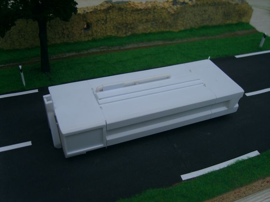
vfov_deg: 40.7
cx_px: 135
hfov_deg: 52.6
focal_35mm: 35
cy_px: 101
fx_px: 273
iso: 50
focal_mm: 7.4
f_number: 2.8
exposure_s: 1/250
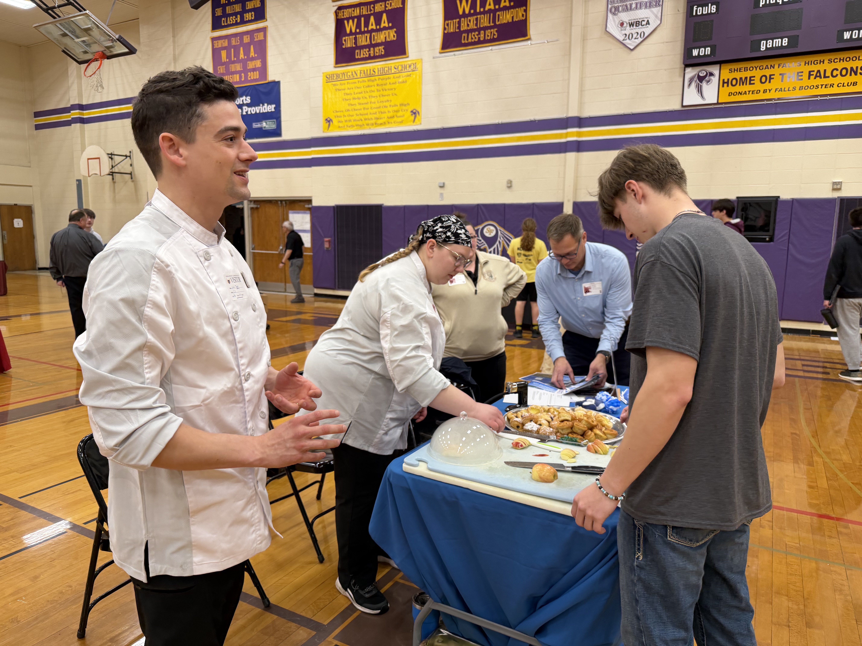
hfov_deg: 71.6
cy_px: 323
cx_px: 431
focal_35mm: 24
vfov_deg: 56.8
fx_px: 598
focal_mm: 6.76
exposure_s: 1/121
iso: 160
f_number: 1.78
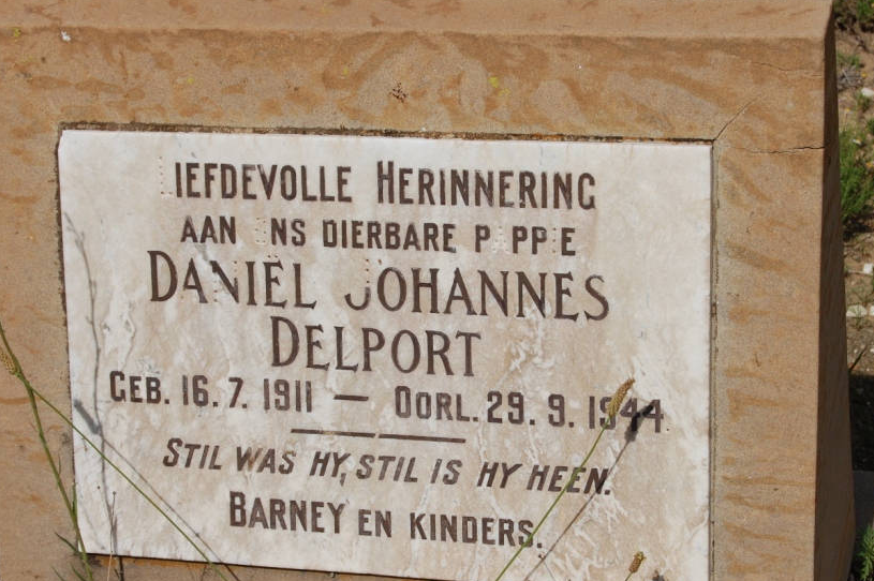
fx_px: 2514
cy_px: 307
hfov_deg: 19.7
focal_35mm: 104
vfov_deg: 13.2
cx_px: 470
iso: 200
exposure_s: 1/500
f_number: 11
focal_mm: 55
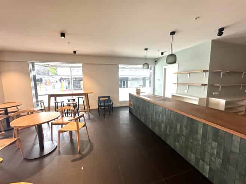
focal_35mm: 14
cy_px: 92
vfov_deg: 85.6
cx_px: 123
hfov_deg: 102.1
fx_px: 99
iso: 320
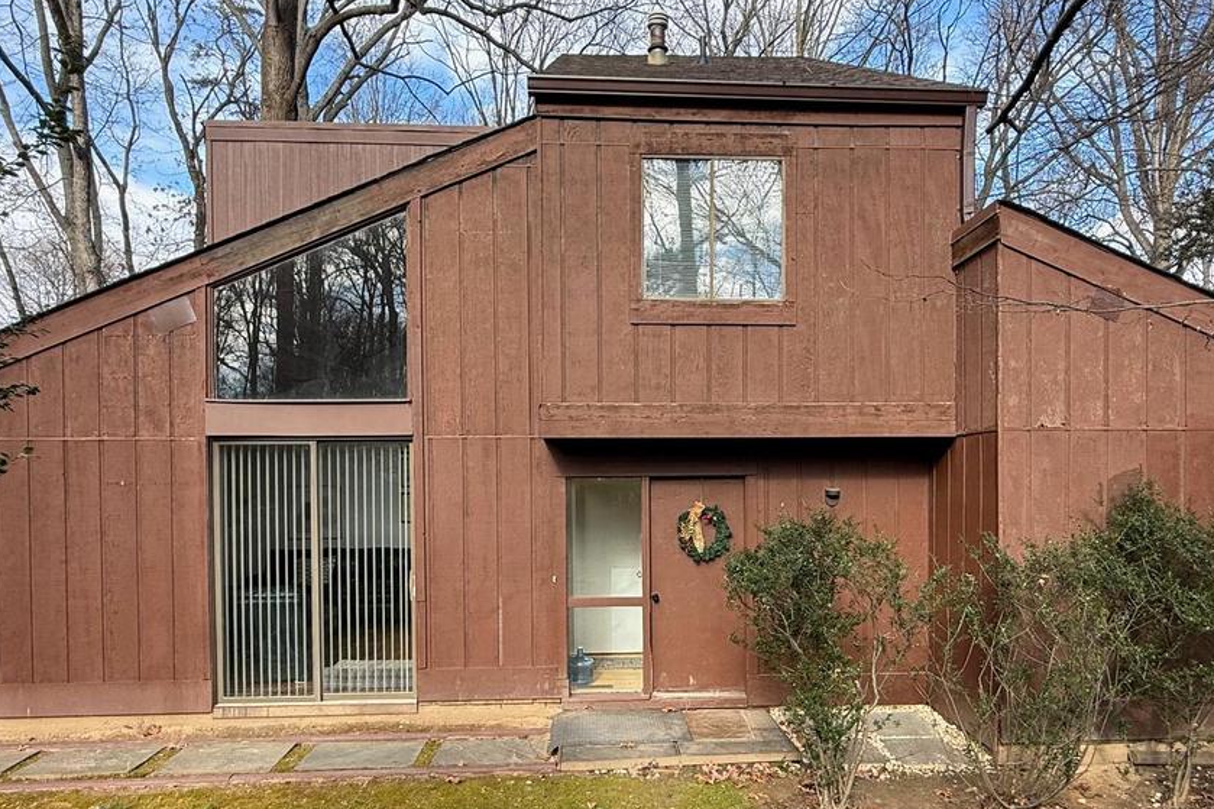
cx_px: 641
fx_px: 843
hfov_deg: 71.5
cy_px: 491
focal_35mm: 25
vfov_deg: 50.9
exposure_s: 1/303
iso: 64
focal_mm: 2.22
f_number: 2.2
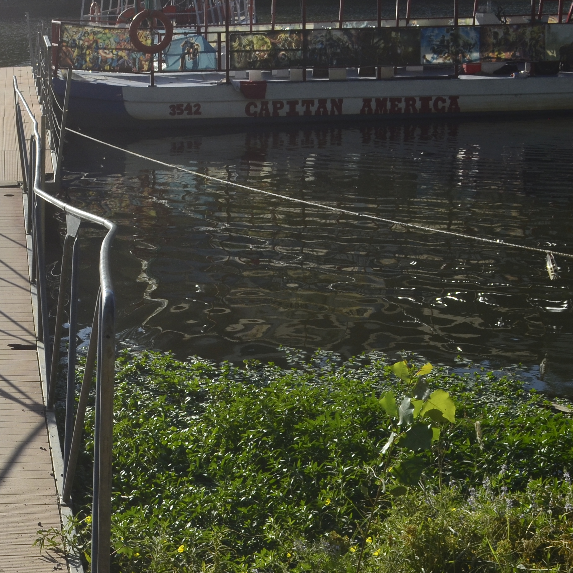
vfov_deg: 21.1
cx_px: -72
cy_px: 377
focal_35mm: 82
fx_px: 1536
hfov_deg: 20.1
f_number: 11
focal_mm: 24
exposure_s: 1/400
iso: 200
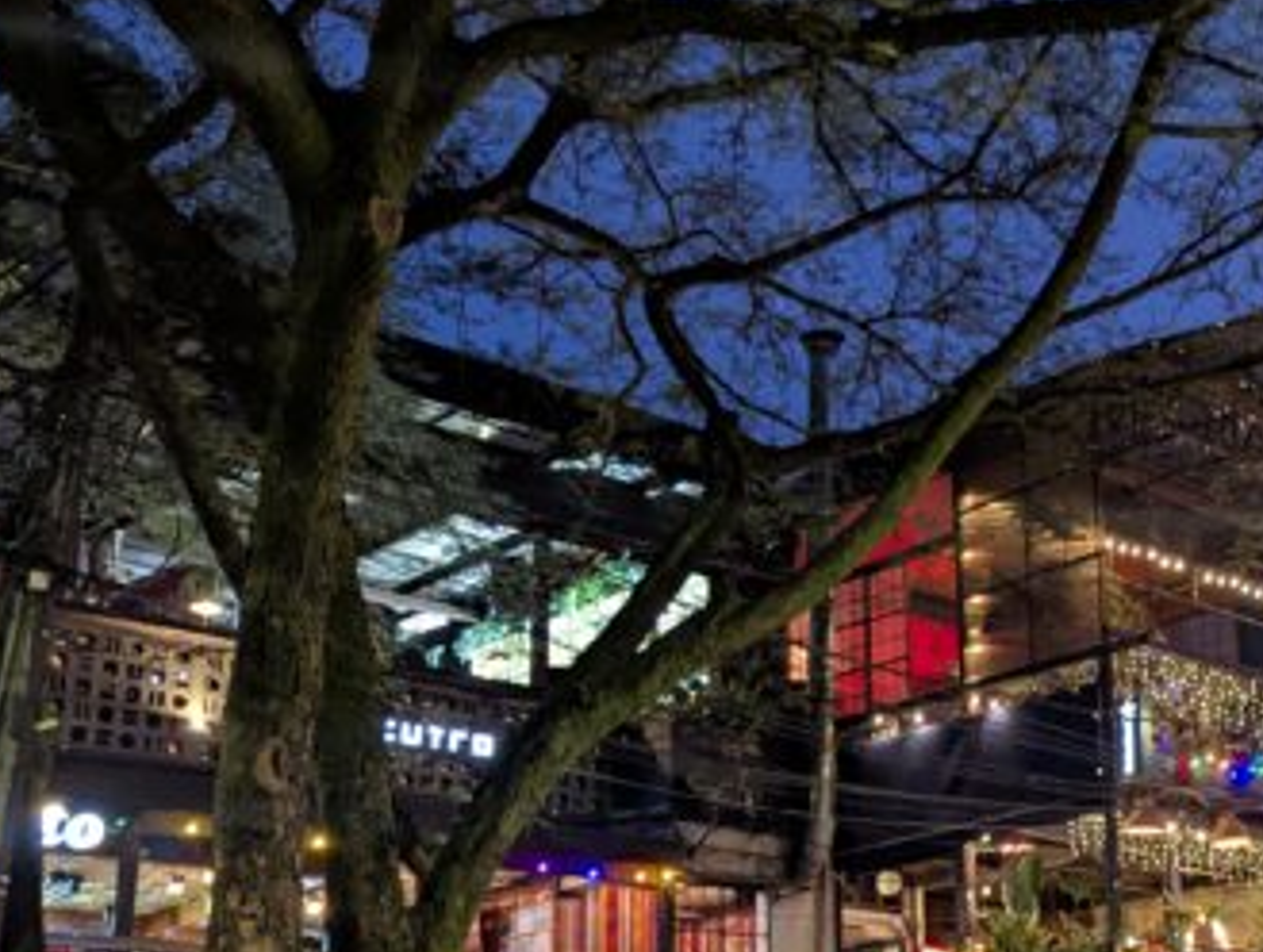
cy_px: 633
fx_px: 2047
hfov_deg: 33.4
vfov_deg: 26.0
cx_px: 994
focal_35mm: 56
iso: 758
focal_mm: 6.81
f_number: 1.85
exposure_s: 1/40
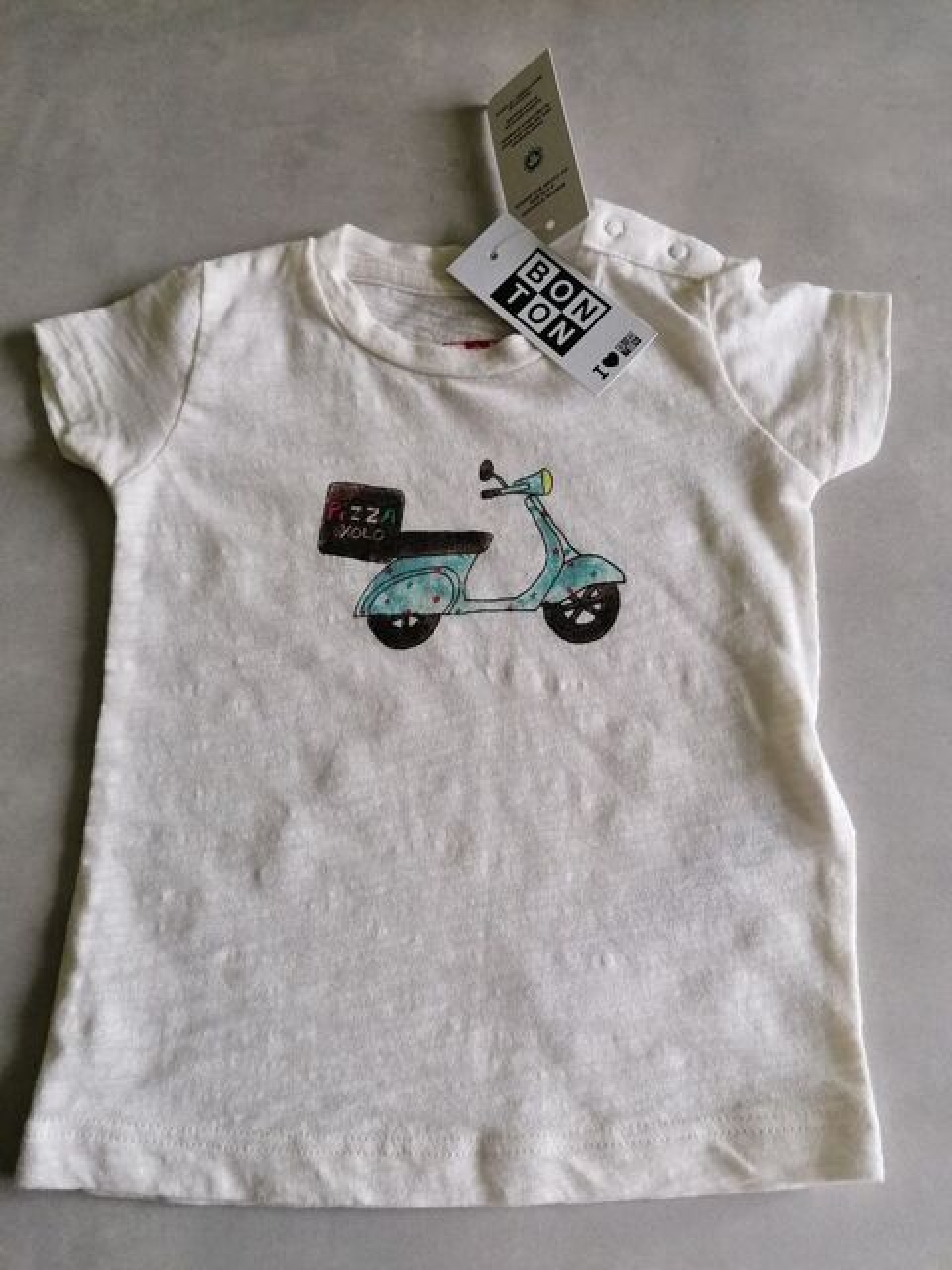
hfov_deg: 51.4
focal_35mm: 27
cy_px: 635
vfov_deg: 65.3
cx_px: 476
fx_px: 990
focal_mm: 4.75
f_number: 1.8
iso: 160
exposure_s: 1/50
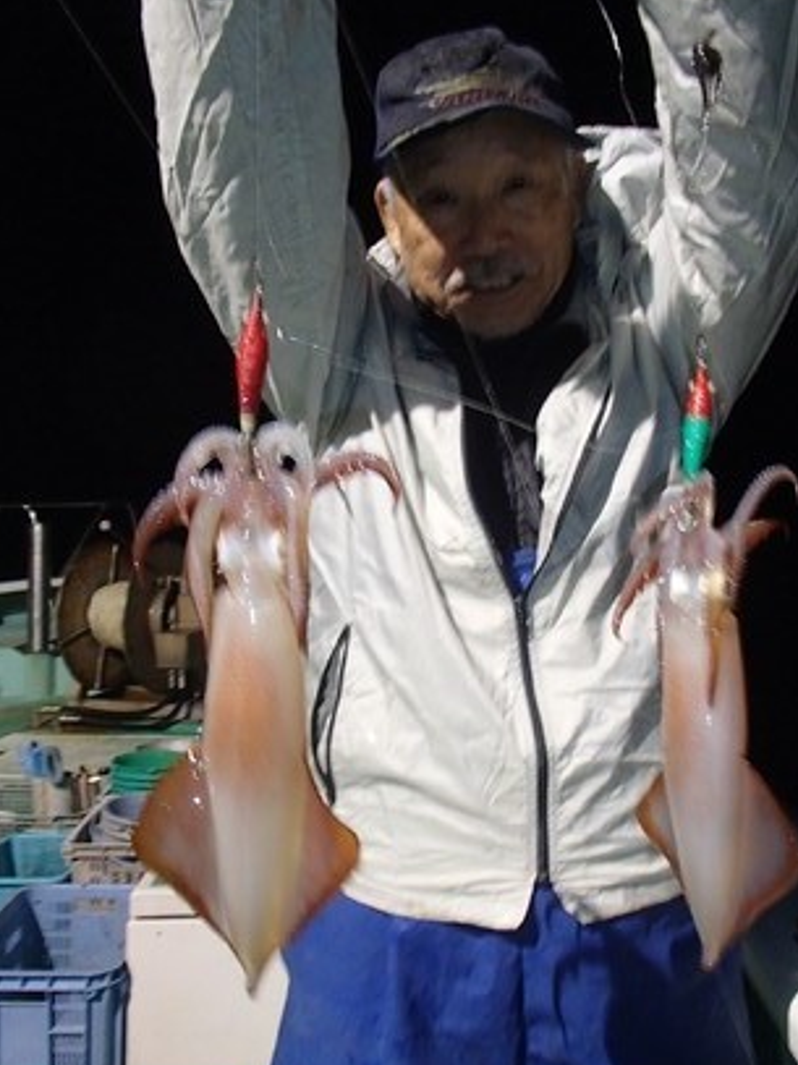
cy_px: 555
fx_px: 1015
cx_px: 450
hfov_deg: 42.8
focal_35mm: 33
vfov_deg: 55.3
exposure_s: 1/30
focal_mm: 5
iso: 400
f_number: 3.9
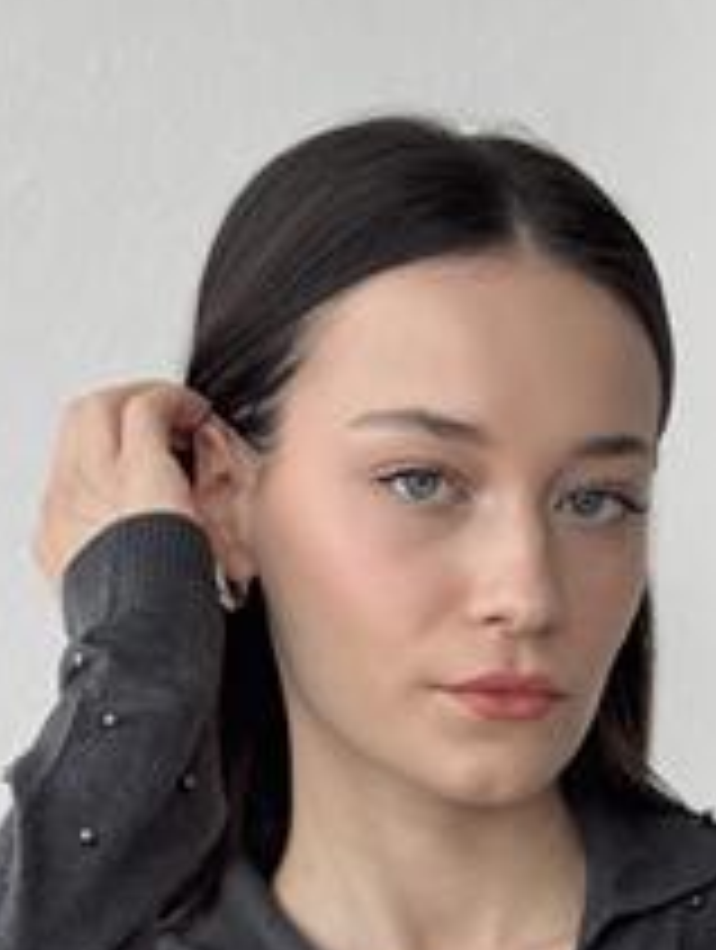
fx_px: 3327
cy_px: 1056
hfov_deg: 12.2
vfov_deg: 15.8
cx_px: 549
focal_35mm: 121
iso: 64
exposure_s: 1/141
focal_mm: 6.76
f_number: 1.78
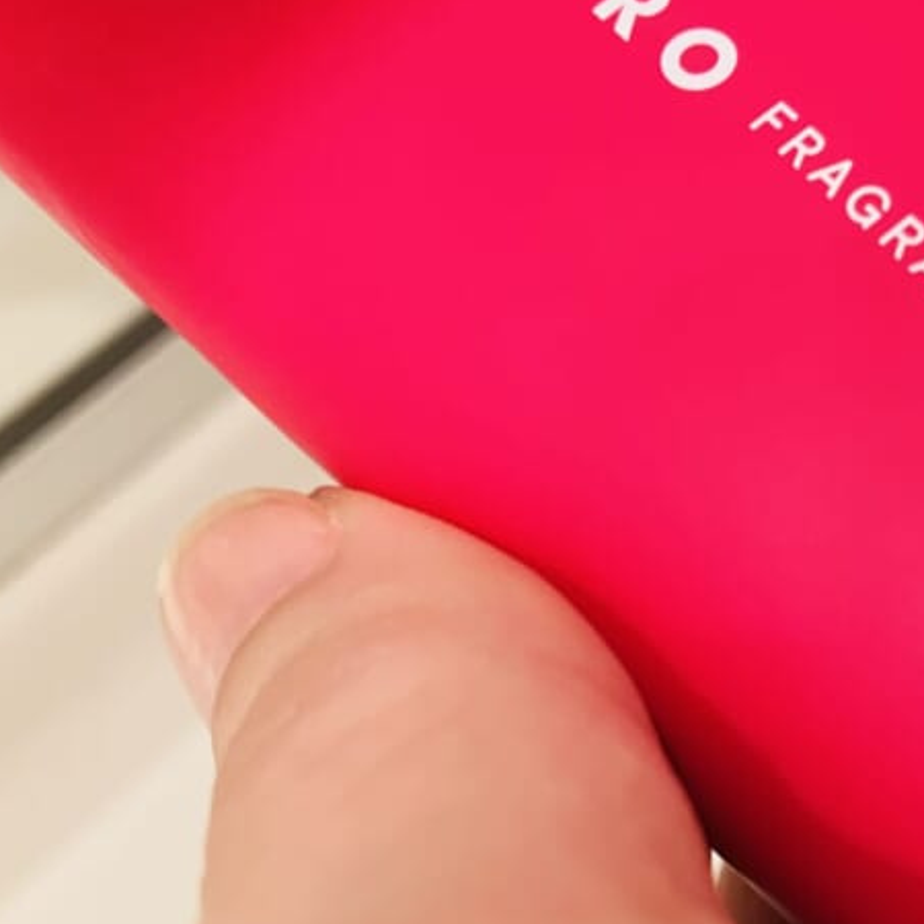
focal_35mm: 55
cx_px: 1008
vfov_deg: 30.8
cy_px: 628
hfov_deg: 28.4
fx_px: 1661
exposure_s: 1/50
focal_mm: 3.99
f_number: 1.8
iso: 200
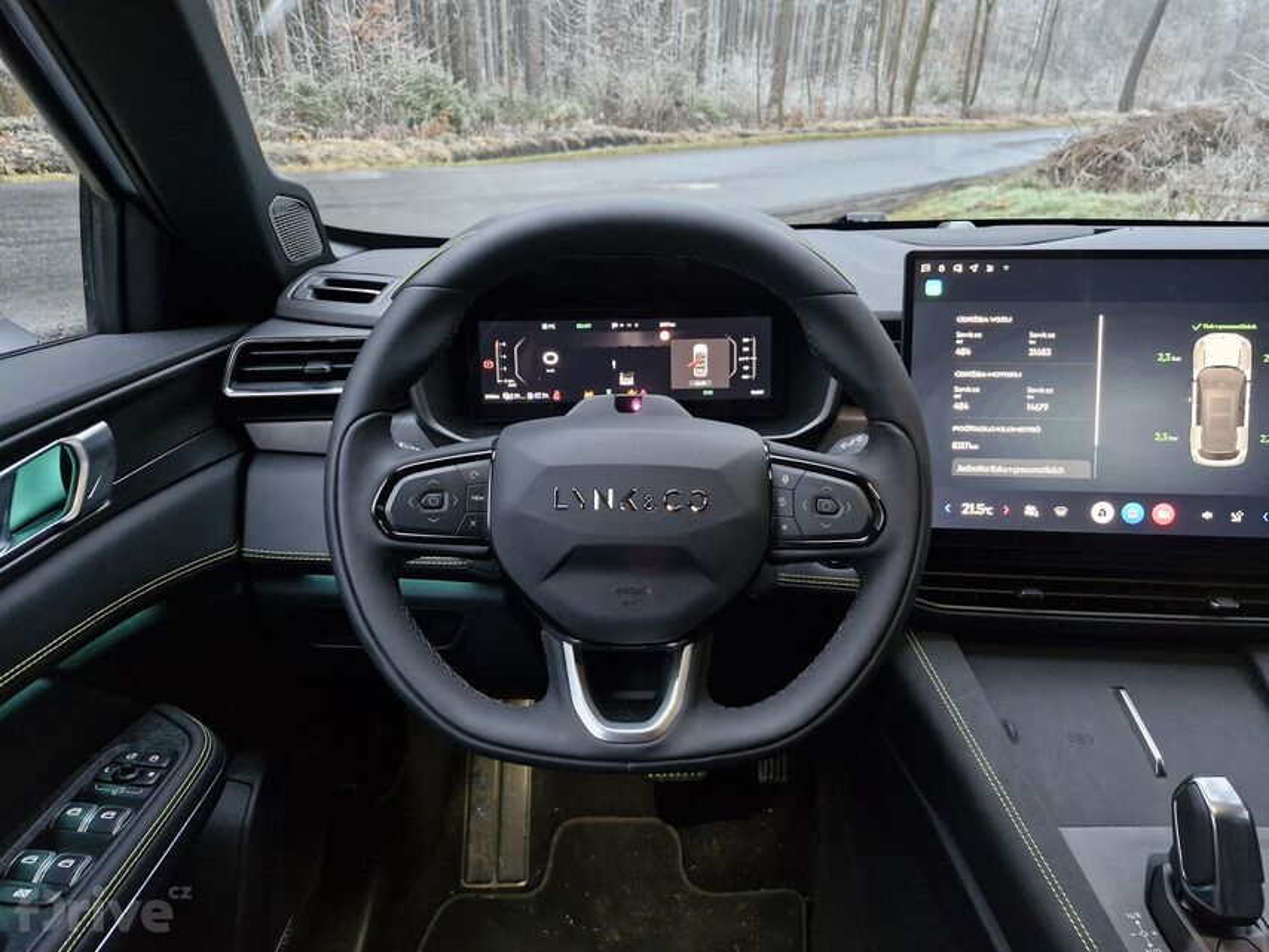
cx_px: 634
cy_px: 476
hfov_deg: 73.9
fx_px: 843
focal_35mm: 23
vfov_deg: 58.9
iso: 1000
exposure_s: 1/30
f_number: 1.8
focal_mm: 5.54
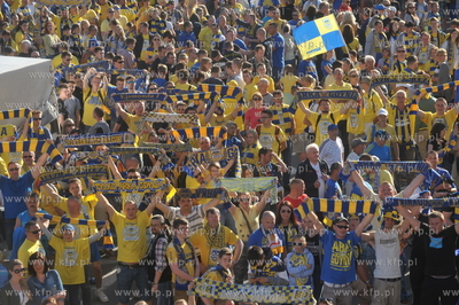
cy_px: 152
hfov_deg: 17.1
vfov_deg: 11.4
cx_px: 230
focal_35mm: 120
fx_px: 1529
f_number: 9
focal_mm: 120
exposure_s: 1/400
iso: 320
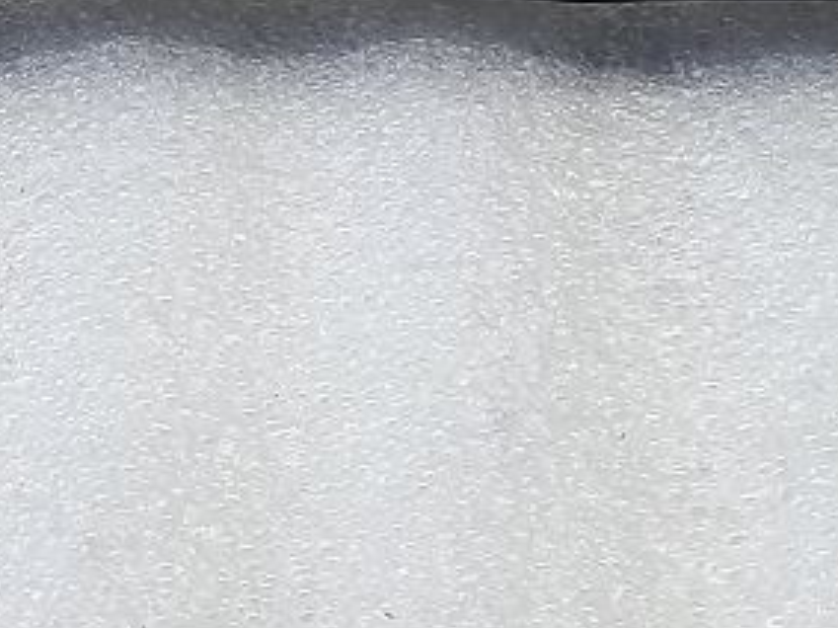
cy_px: -15
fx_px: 2565
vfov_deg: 13.7
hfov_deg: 18.5
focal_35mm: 106
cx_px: 574
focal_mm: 4.6
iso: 50
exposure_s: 1/50
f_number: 2
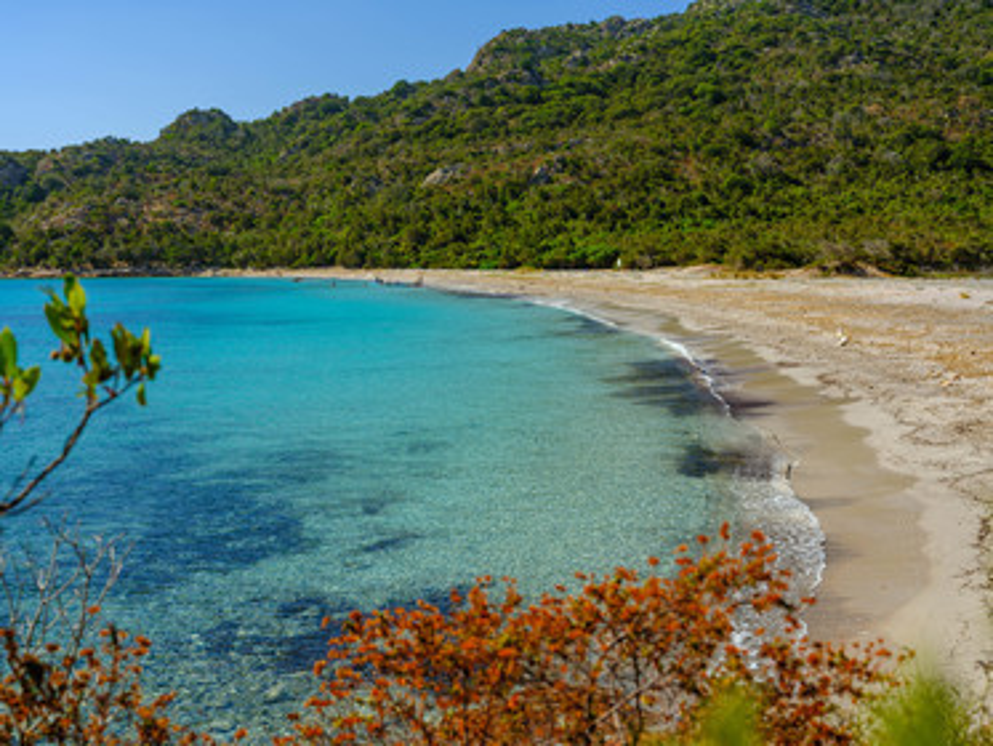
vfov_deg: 29.1
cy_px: 373
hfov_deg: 38.2
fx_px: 1435
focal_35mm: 50
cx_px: 496
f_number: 9
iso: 200
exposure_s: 1/100
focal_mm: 63
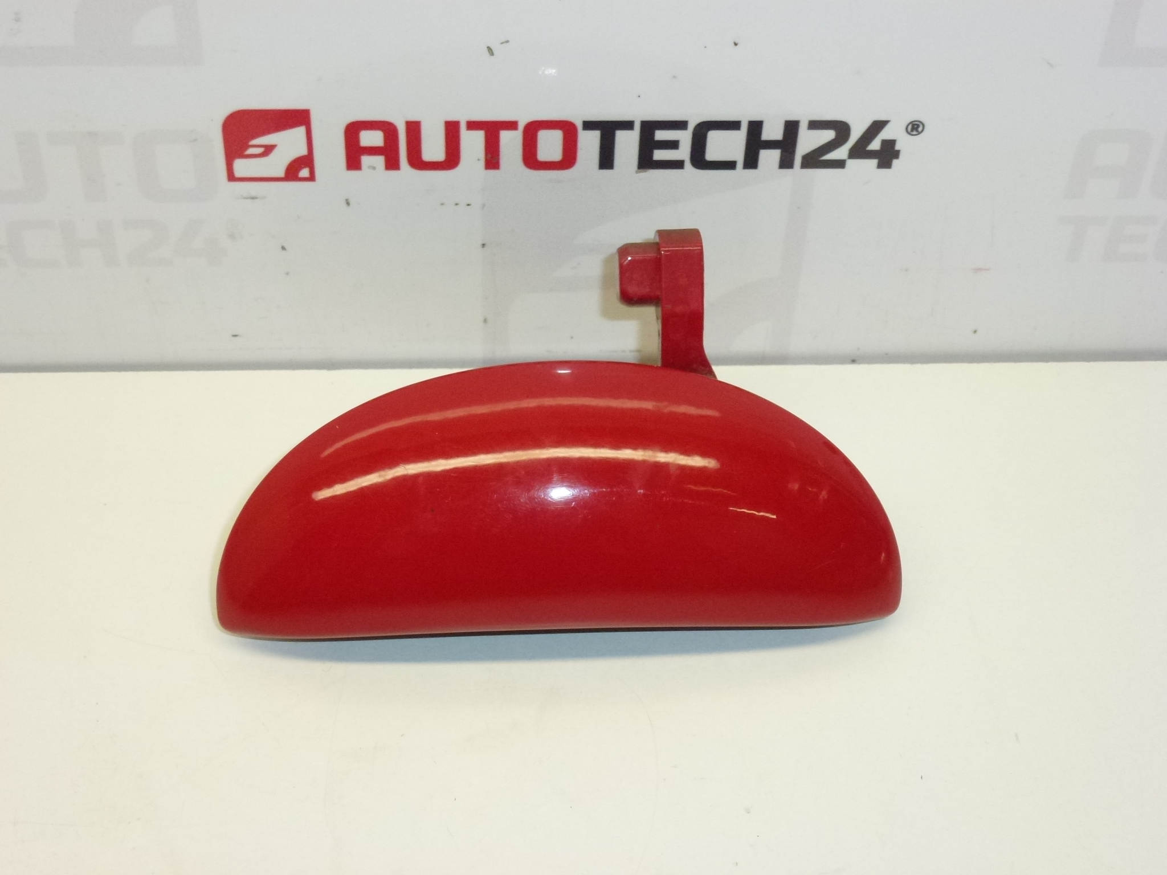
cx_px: 584
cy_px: 438
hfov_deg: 36.8
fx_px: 1753
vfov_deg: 28.0
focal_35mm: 52
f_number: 4.3
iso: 400
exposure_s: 1/200
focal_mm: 9.4
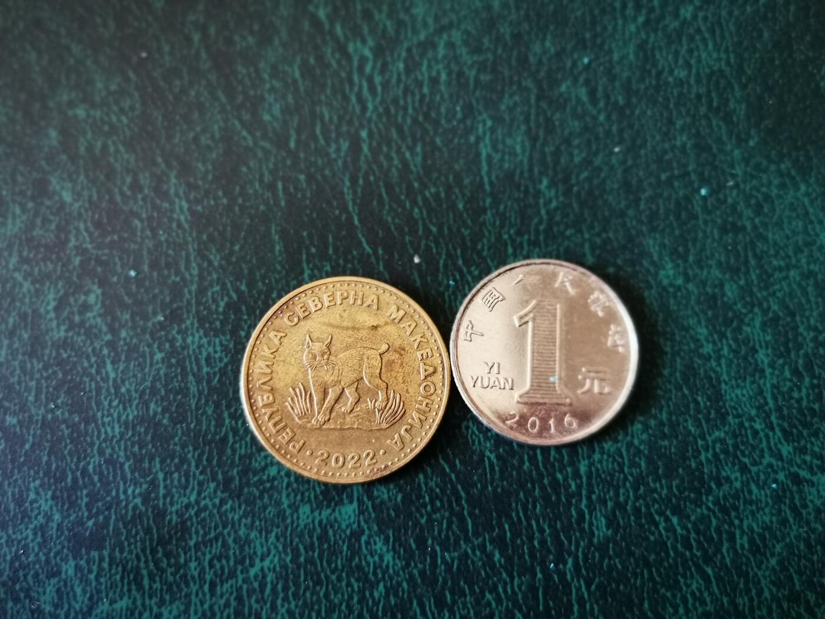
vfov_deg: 44.2
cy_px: 310
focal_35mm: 32
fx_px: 763
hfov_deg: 56.8
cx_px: 412
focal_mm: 5.56
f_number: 4
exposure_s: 1/50
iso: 250
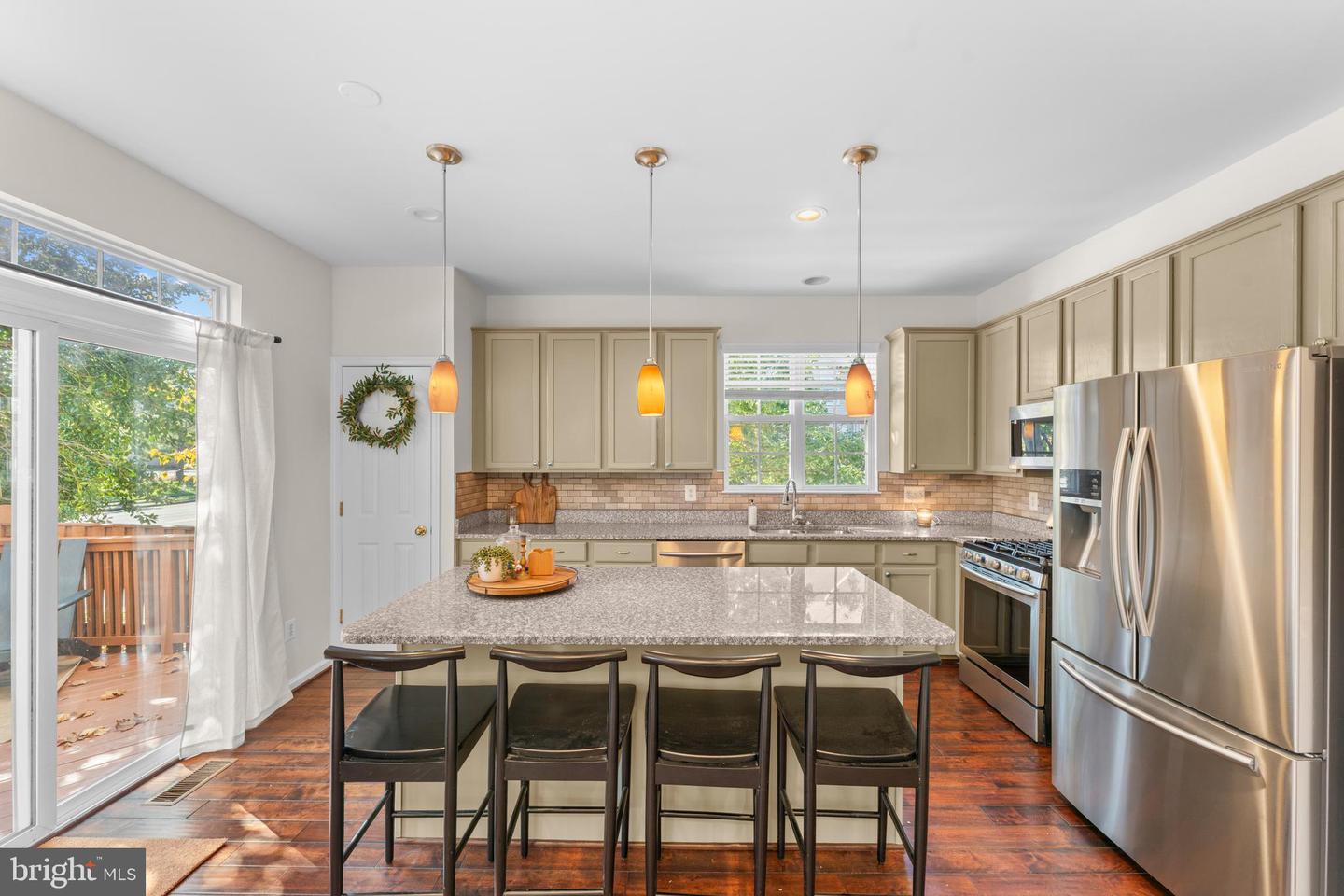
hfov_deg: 104.3
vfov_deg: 81.2
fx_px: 523
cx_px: 672
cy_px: 448
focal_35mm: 14
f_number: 9
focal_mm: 14
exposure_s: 1/1.67
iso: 250
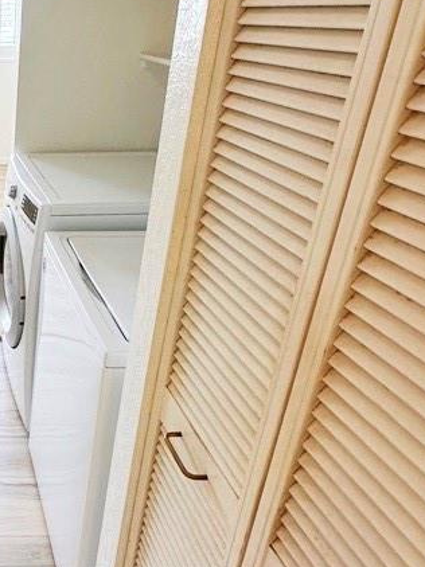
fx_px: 557
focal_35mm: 34
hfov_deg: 34.2
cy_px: 216
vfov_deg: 53.5
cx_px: -75
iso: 160
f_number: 2.2
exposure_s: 1/120
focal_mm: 2.22
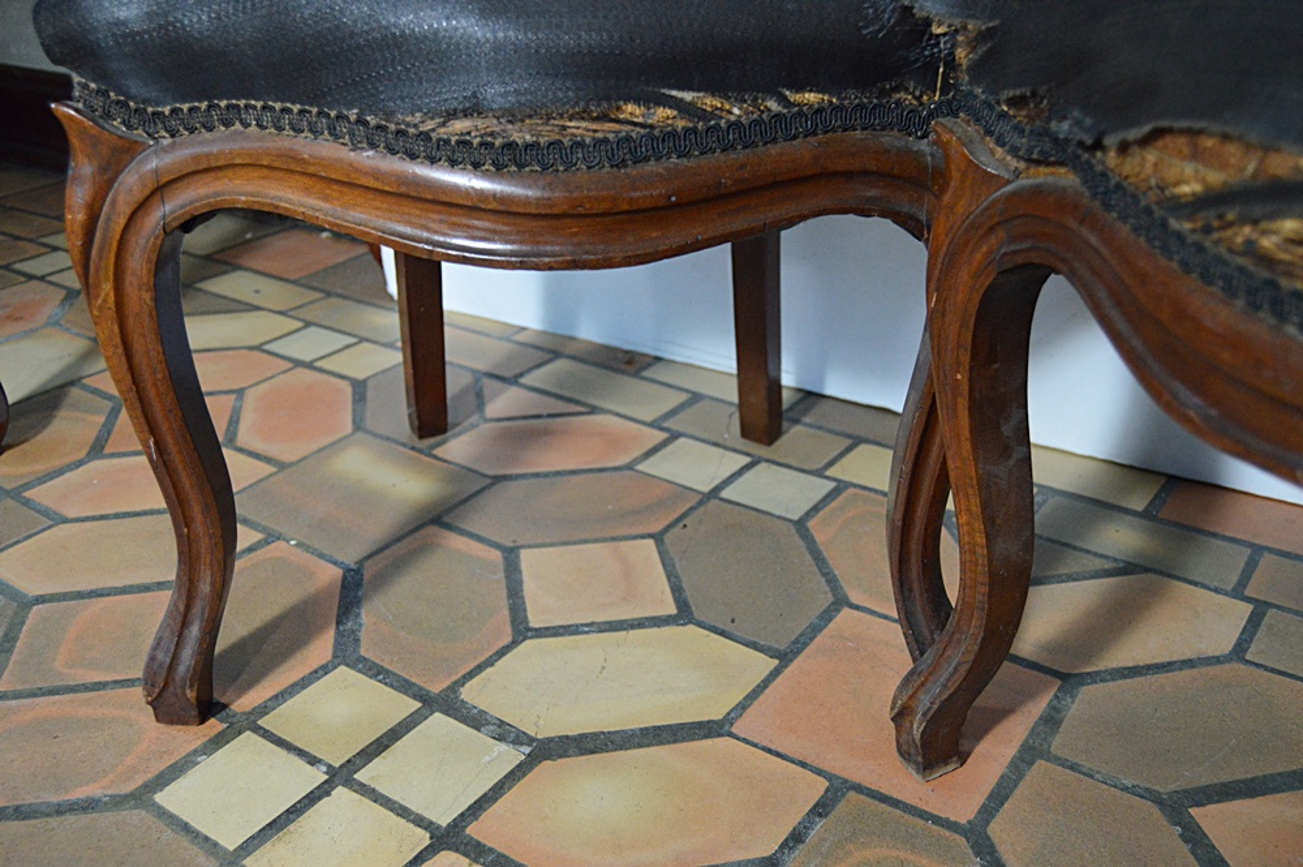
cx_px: 652
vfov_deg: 38.3
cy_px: 434
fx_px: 1248
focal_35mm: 34
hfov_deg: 55.1
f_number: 3.8
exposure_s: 1/60
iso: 1600
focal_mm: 23
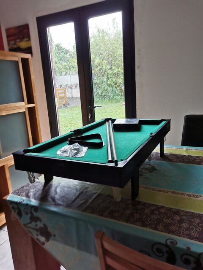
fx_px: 211
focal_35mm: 27
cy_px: 135
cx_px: 102
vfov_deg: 65.3
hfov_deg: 51.4
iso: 125
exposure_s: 1/100
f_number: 1.8
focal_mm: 5.58
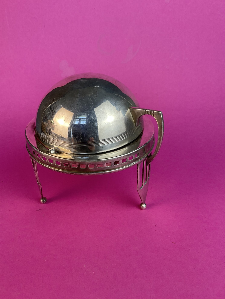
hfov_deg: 46.8
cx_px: 109
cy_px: 148
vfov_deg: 60.0
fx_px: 260
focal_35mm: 30
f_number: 1.8
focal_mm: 3
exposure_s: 1/122
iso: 32
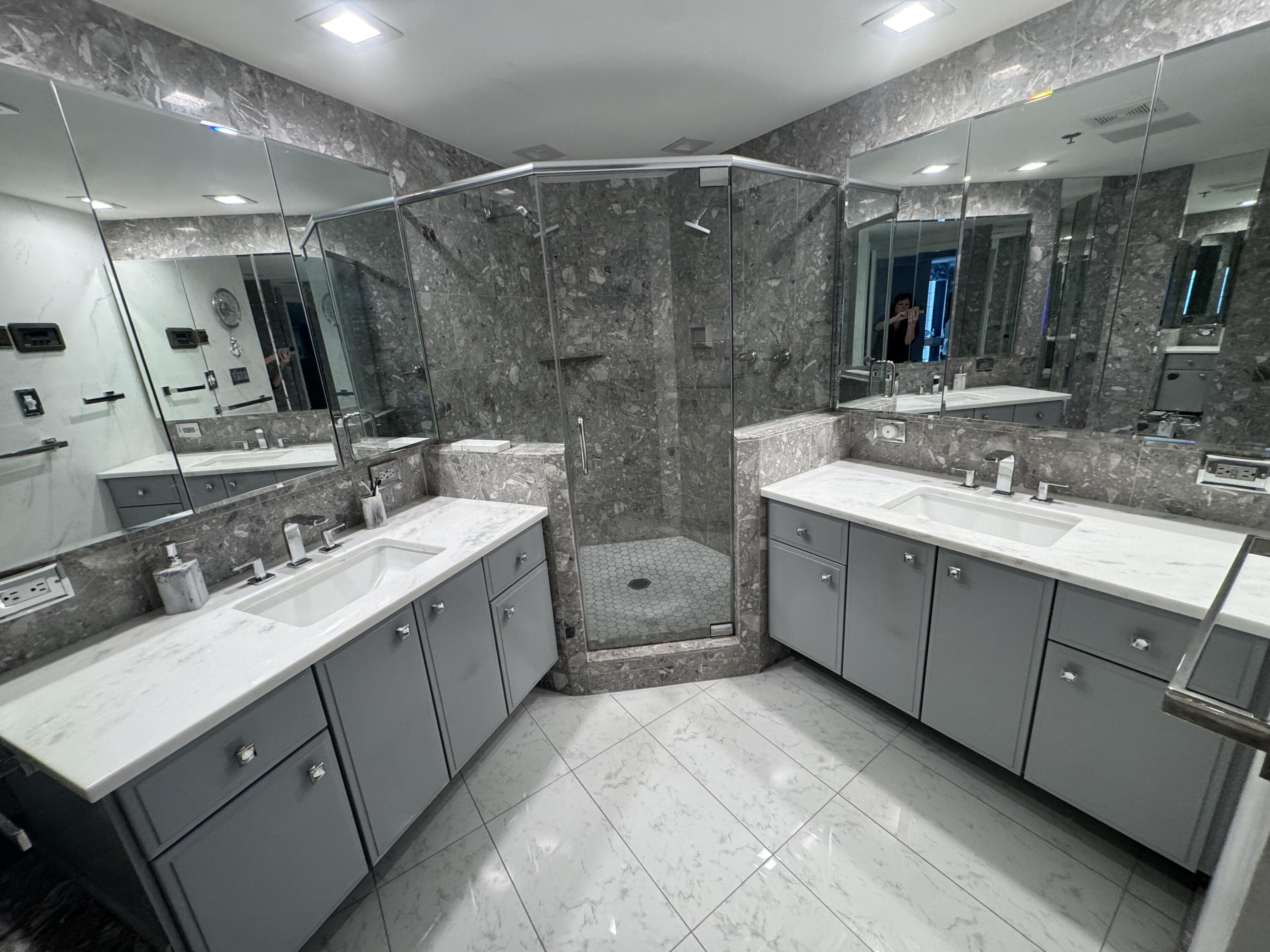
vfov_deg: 85.7
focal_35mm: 14
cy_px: 476
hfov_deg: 102.1
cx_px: 635
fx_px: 514
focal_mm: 2.22
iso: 160
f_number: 2.2
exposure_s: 1/120
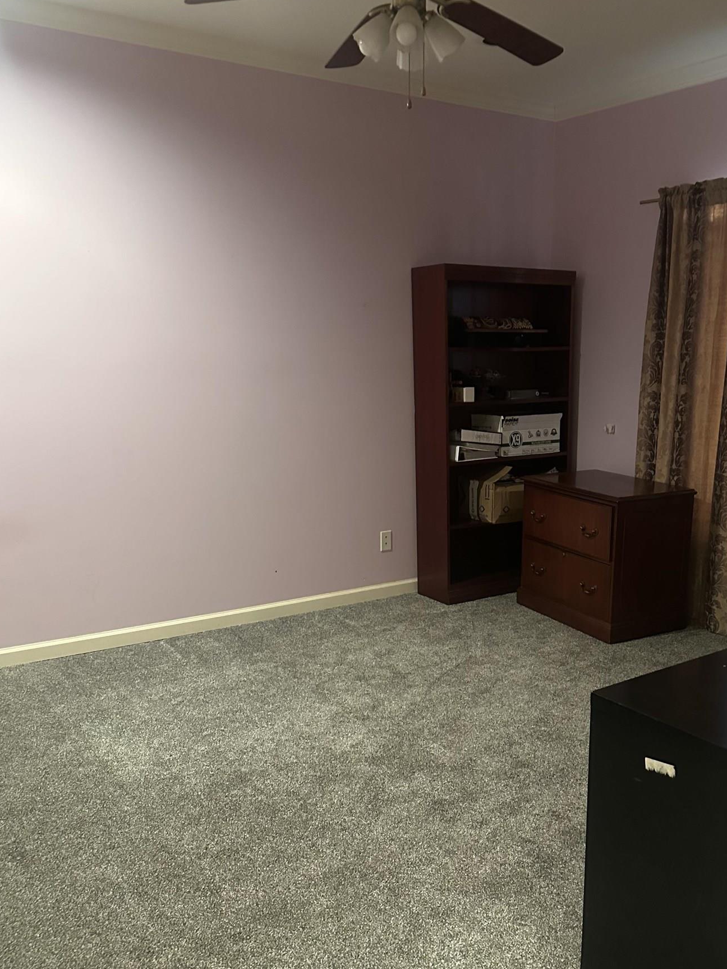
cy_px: 549
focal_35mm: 32
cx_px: 463
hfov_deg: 43.7
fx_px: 896
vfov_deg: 56.6
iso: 800
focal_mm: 6.86
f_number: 1.78
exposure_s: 1/40
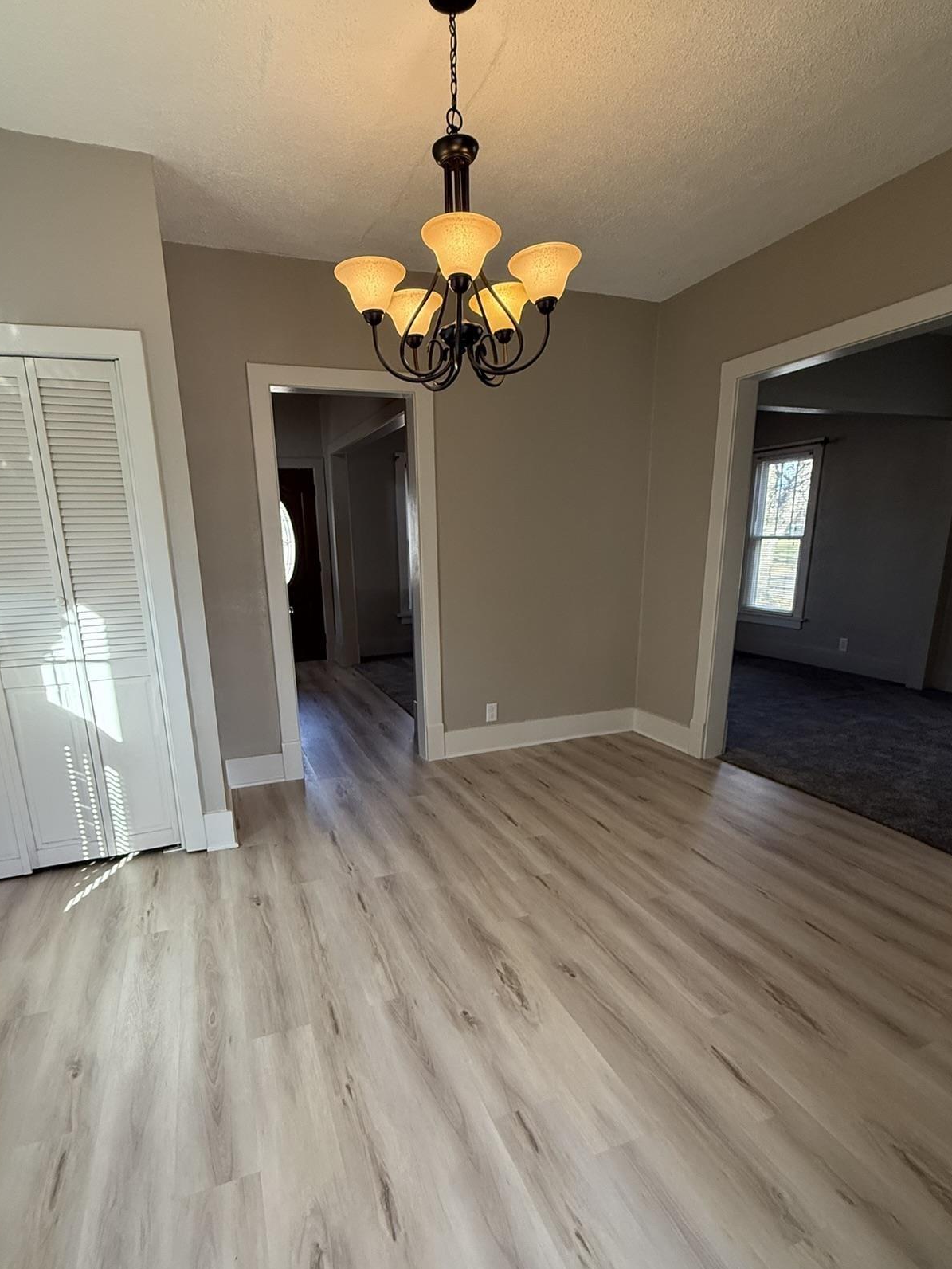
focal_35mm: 18
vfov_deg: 87.3
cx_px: 435
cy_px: 713
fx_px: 660
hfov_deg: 71.5
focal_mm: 2.22
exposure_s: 1/120
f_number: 2.2
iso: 250
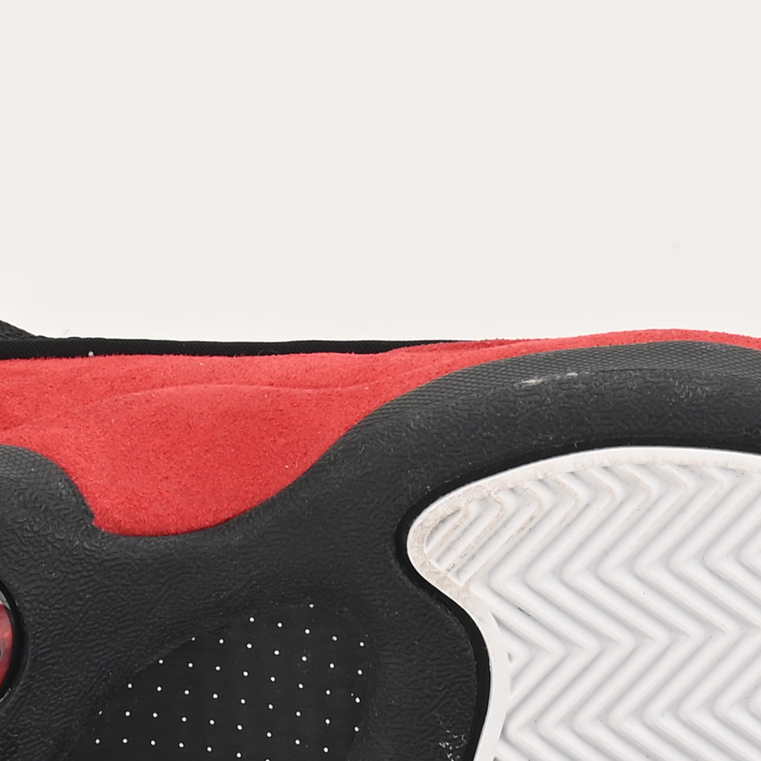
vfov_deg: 7.5
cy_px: 1210
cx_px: 462
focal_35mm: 227
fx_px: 5646
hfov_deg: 7.7
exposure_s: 1/200
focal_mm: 44
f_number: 13
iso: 100
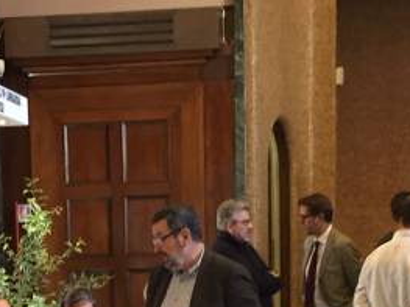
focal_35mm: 113
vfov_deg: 12.4
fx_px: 1338
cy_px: 474
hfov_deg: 17.4
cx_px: 117
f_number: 2.2
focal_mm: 4.15
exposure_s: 1/33
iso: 160
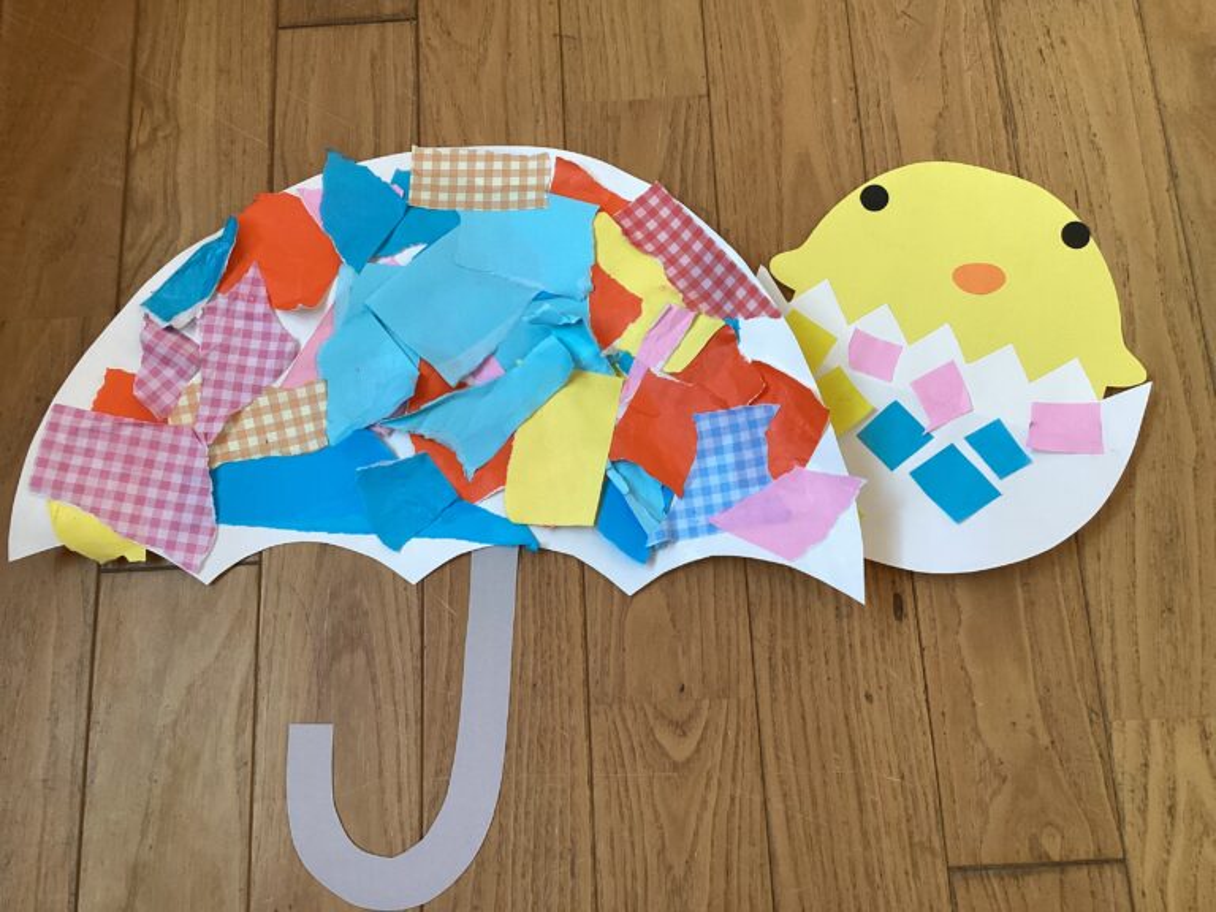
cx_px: 608
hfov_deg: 58.4
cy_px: 456
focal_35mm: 31
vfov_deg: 45.4
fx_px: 1089
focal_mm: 3.3
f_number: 2.4
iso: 100
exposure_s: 1/60
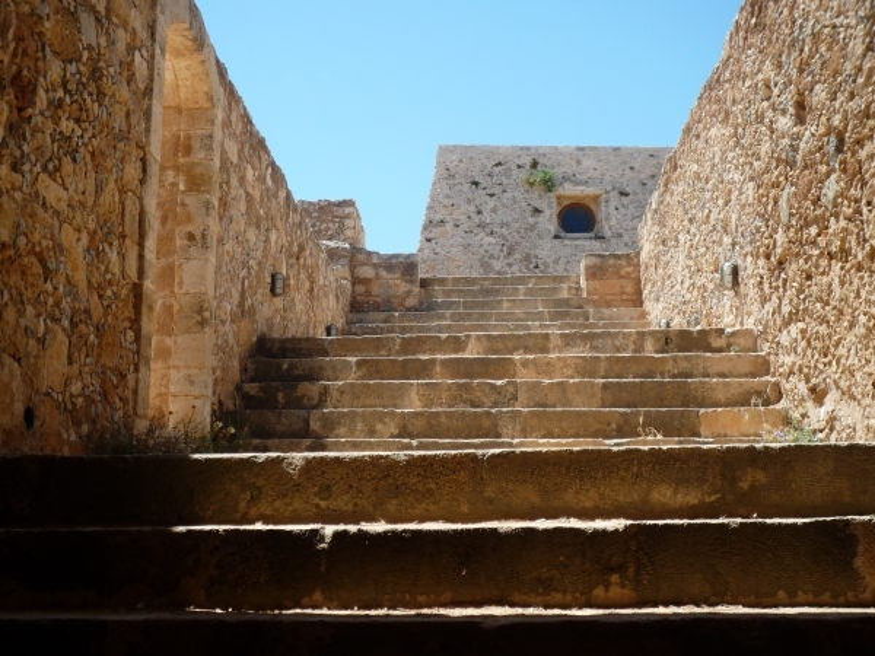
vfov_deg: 30.9
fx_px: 1188
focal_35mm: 47
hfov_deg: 40.4
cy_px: 328
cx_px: 438
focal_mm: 8.3
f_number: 4.3
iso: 100
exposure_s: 1/640
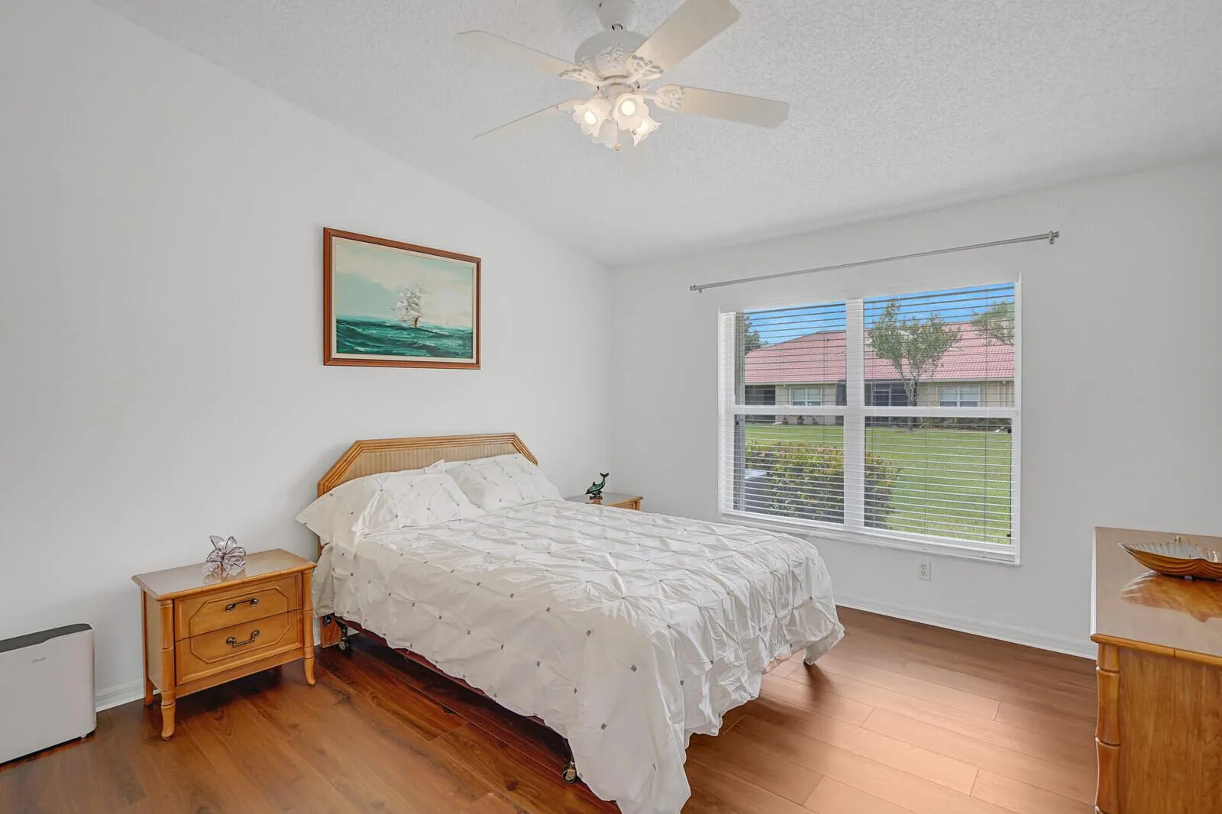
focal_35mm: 16
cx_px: 611
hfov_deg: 96.7
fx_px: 543
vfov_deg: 73.7
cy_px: 407
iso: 800
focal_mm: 16
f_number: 7.1
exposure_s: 1/100
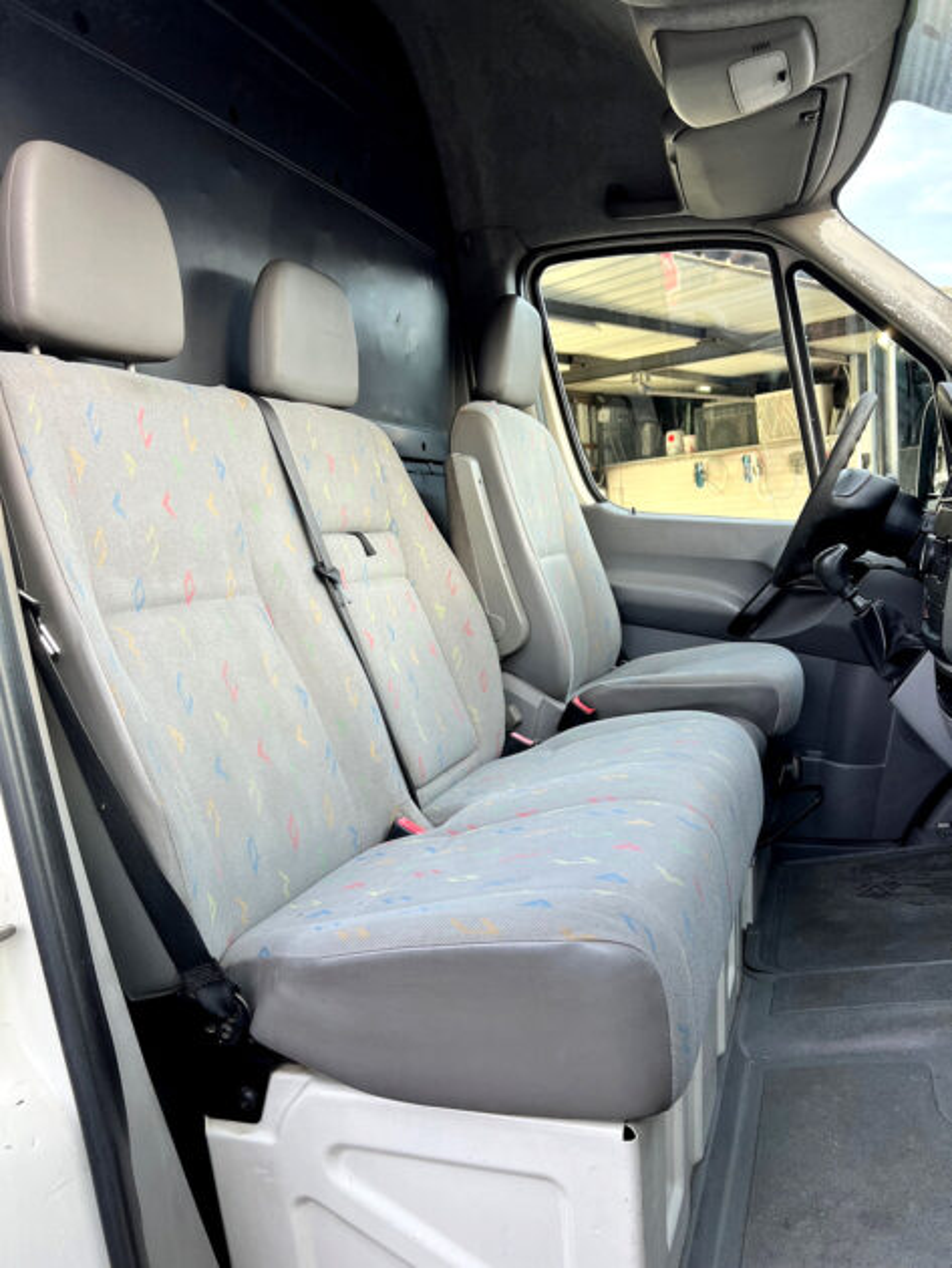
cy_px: 634
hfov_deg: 53.1
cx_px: 476
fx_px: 953
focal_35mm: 26
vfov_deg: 67.3
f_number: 1.5
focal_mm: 5.7
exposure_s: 1/198
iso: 40
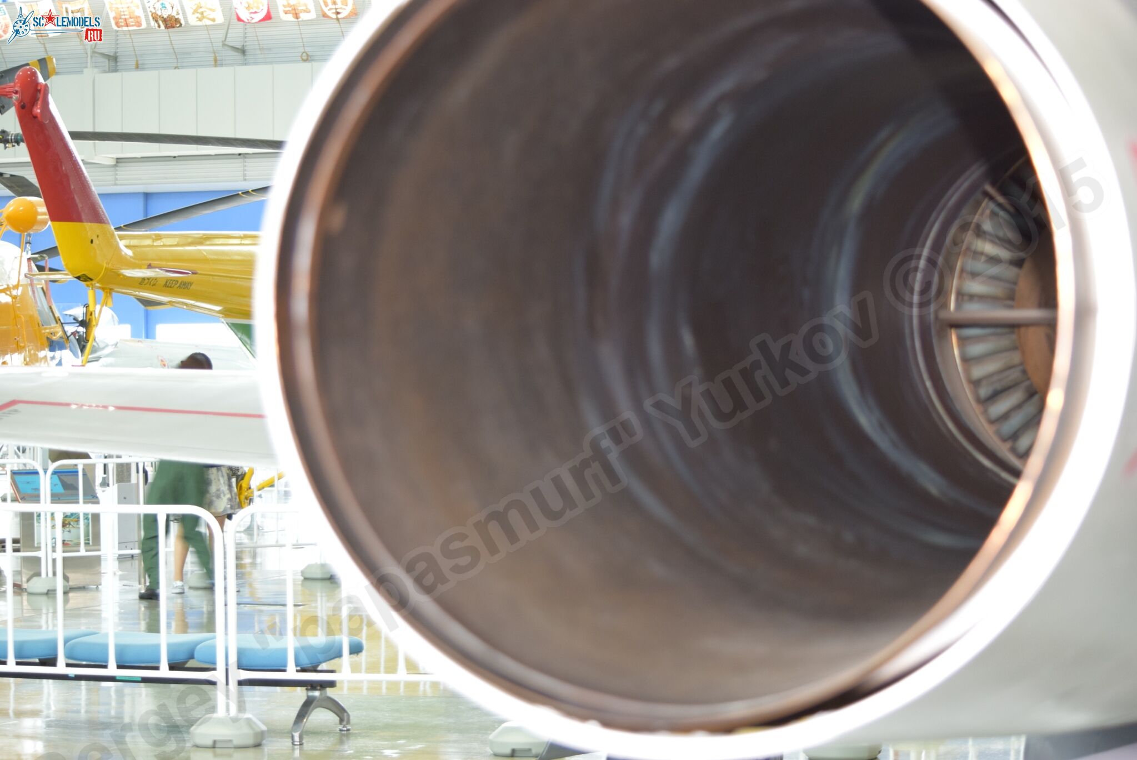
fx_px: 2607
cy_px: 380
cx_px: 568
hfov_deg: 24.6
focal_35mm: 82
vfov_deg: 16.6
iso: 800
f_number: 4.5
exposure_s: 1/15
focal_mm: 55
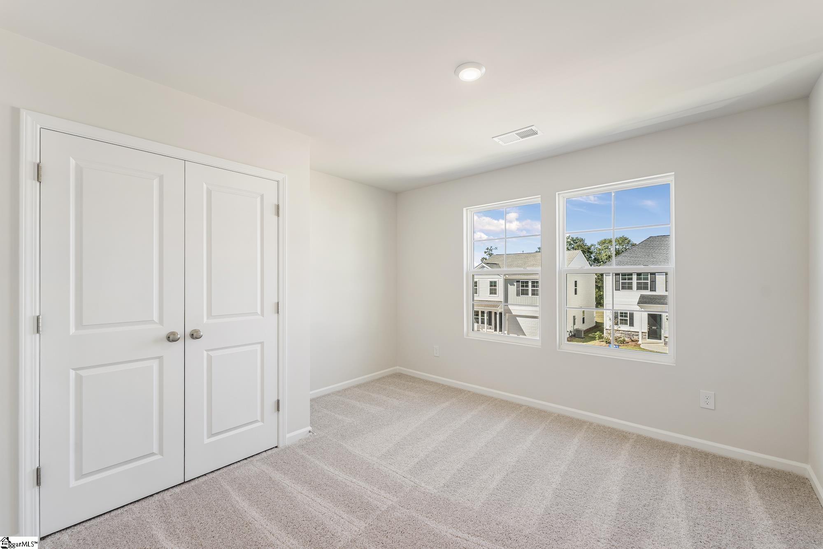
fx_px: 320
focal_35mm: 14
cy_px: 274
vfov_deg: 81.2
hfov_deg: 104.3
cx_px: 412
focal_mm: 14
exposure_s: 1/13
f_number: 6.3
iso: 400
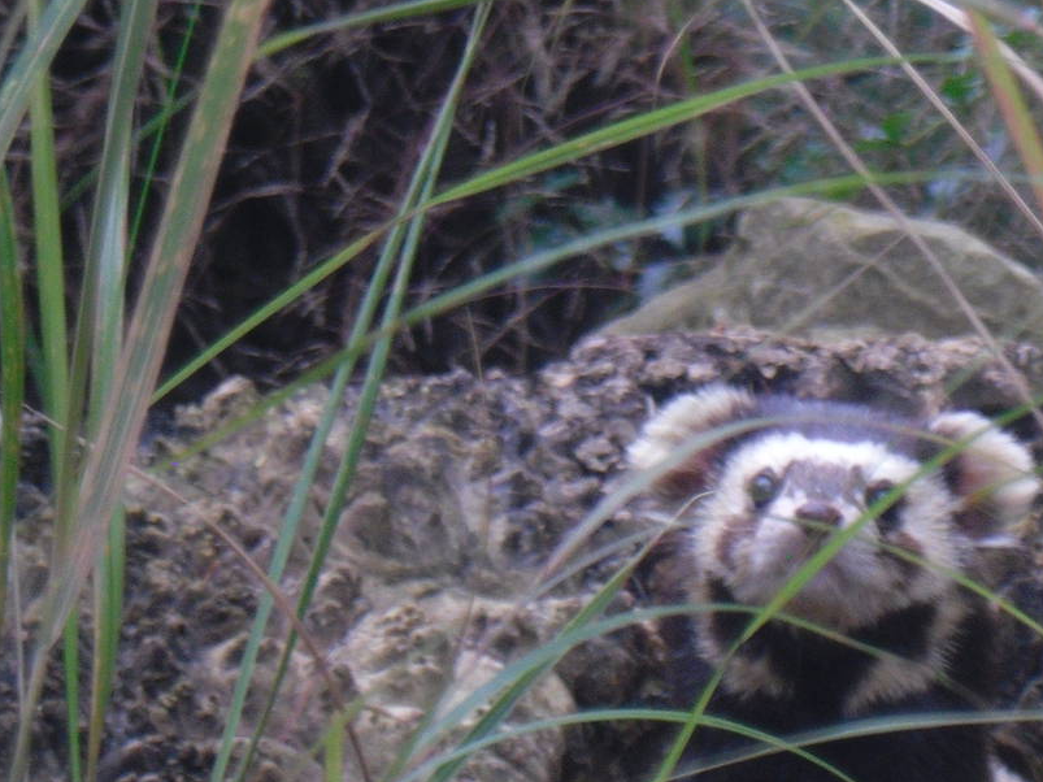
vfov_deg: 5.3
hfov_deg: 7.0
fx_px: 8465
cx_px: 807
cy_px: 733
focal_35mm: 281
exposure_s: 1/22
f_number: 5.9
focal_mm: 25.5
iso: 200
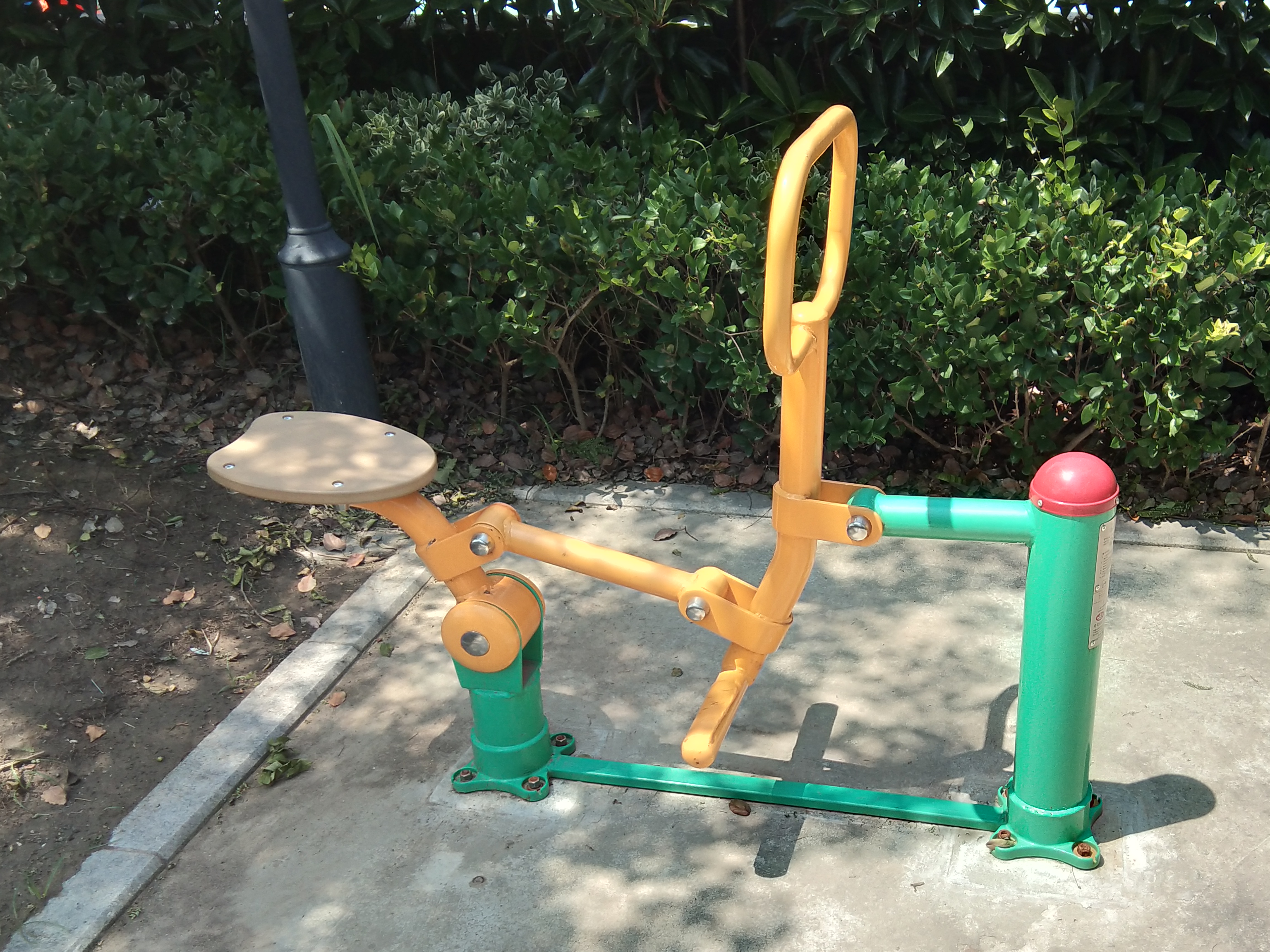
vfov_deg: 34.1
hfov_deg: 44.3
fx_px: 1541
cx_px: 827
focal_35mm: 42
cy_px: 618
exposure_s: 1/588
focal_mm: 3.69
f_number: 2.2
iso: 50
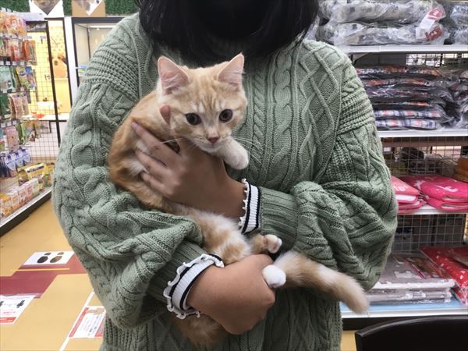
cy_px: 176
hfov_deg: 58.4
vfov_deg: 45.4
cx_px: 234
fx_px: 419
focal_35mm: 31
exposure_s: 1/30
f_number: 2.4
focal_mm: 3.3
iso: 50
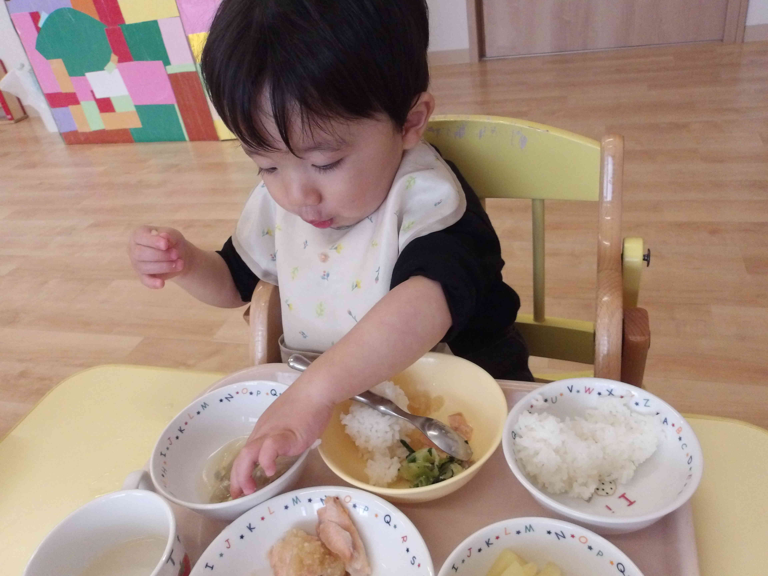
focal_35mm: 27
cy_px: 288
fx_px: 599
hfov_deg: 65.3
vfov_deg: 51.4
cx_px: 384
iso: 812
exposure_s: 1/60
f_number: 10.4
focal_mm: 4.9
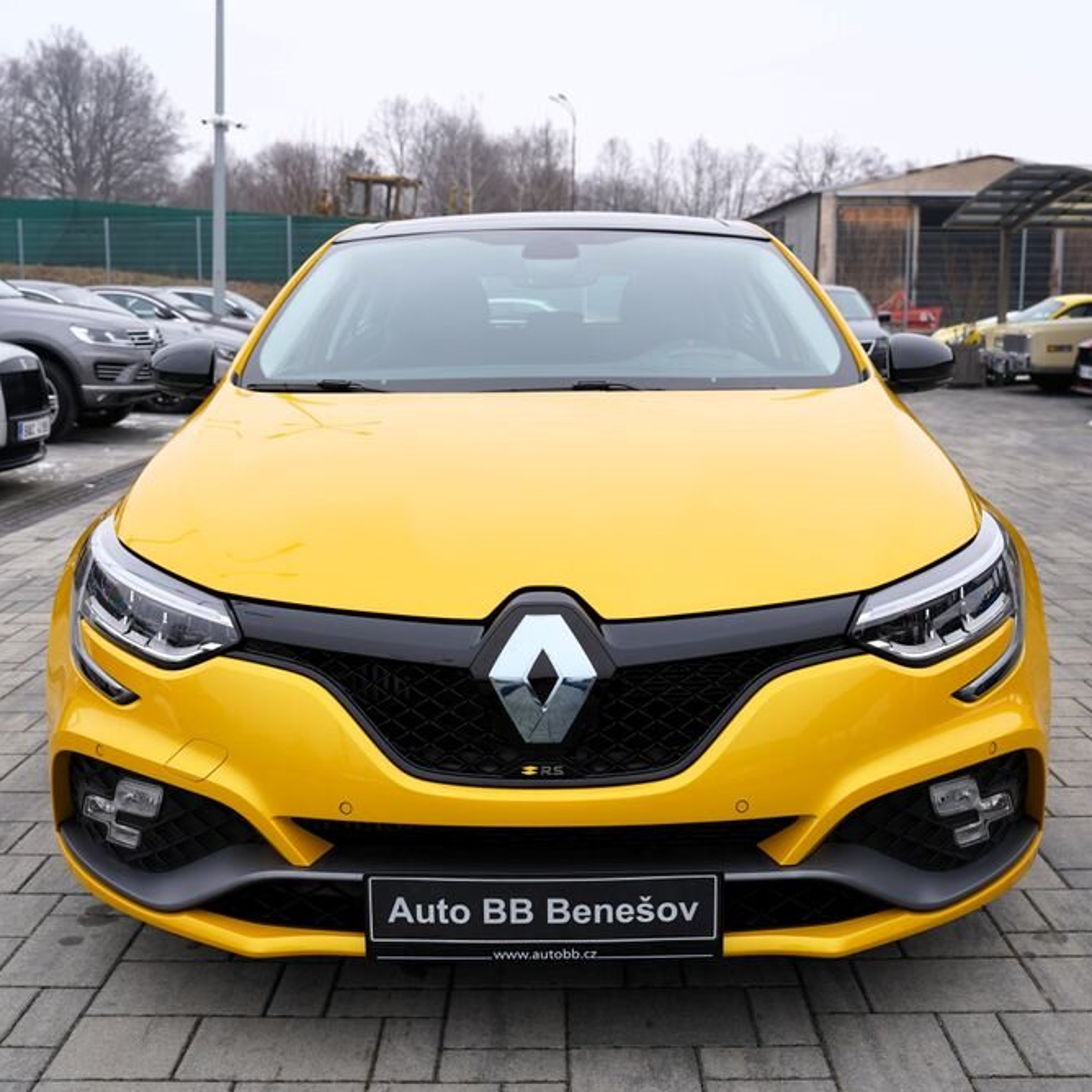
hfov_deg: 42.8
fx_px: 1392
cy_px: 552
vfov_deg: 42.8
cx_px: 548
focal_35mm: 39
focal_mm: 30
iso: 100
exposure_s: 1/80
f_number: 4.5
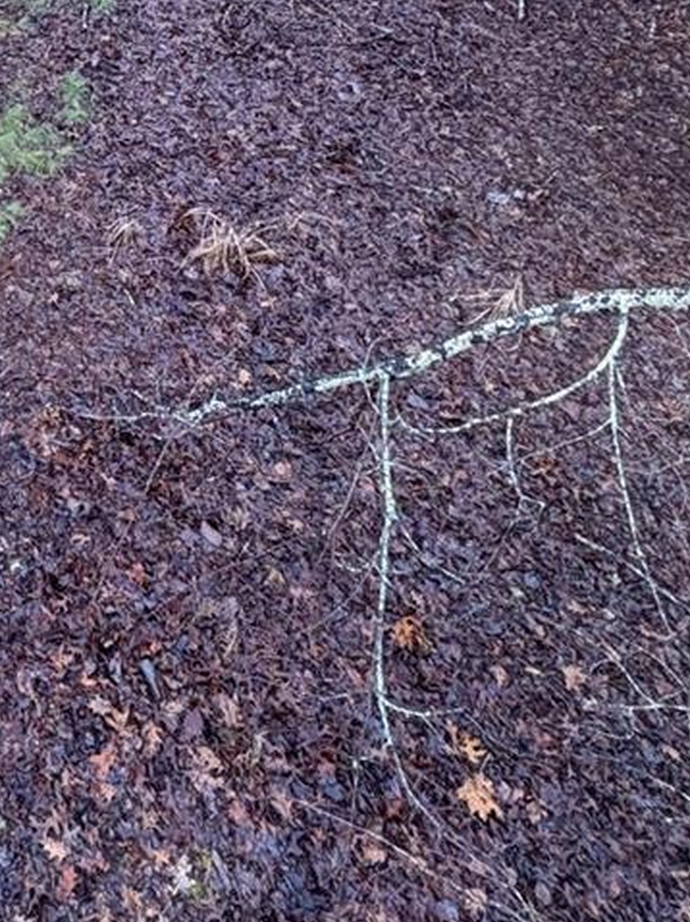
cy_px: -158
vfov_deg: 34.5
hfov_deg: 27.8
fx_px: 1197
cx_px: -160
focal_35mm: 45
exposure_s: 1/99
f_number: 2.2
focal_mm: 2.22
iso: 80
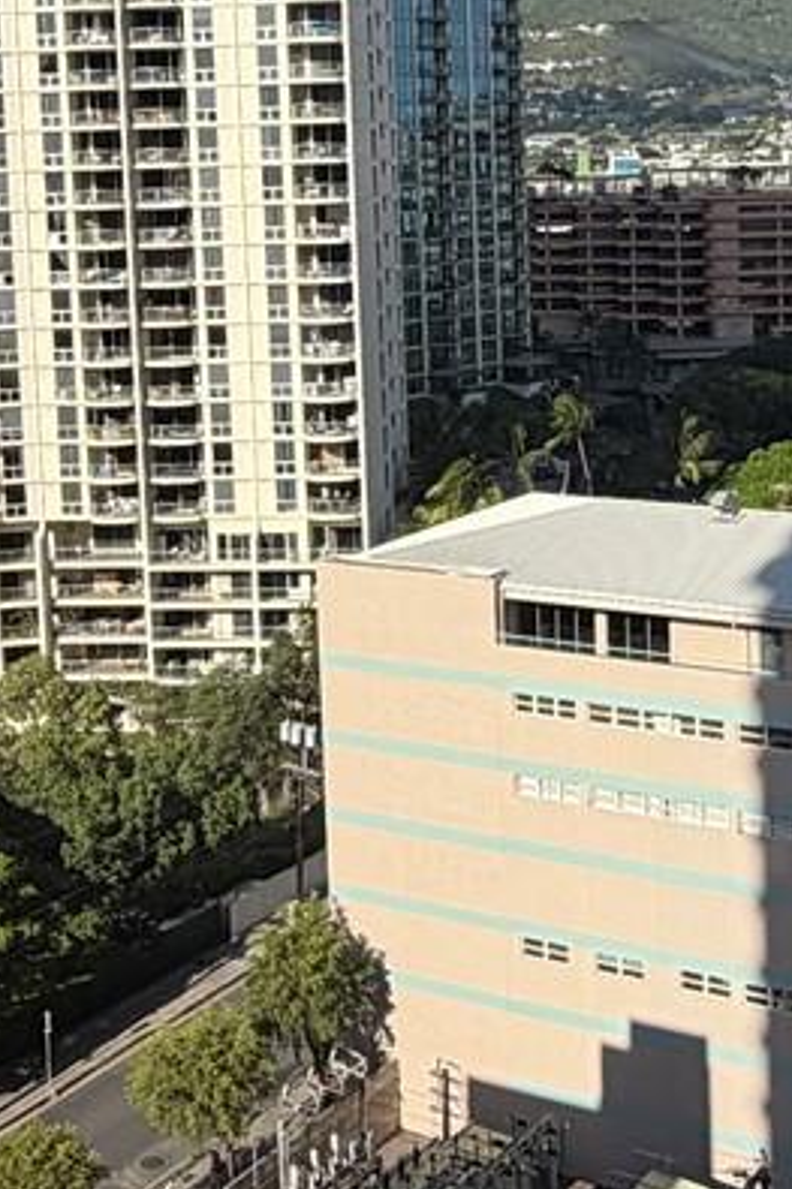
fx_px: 1949
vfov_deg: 33.3
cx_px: 554
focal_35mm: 59
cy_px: 310
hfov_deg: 22.8
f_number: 2.2
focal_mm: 2.22
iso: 20
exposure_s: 1/1068
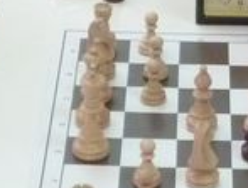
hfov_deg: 7.9
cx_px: 248
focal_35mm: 250
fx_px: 1795
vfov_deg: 5.8
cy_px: -173
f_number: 3.5
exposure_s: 1/30
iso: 400
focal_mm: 6.4
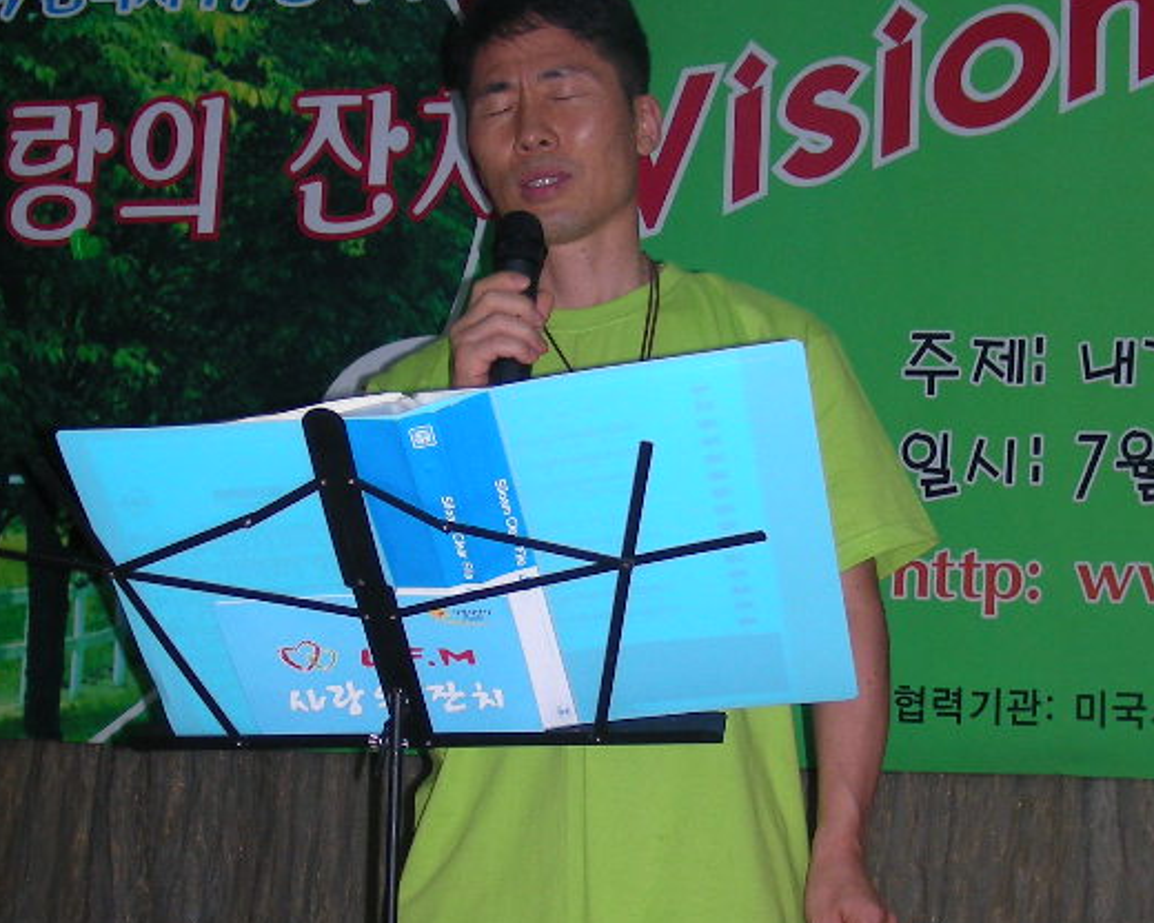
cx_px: 628
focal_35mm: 73
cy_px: 615
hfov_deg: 26.1
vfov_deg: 20.9
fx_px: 2493
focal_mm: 6.3
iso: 75
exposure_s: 1/60
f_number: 3.5
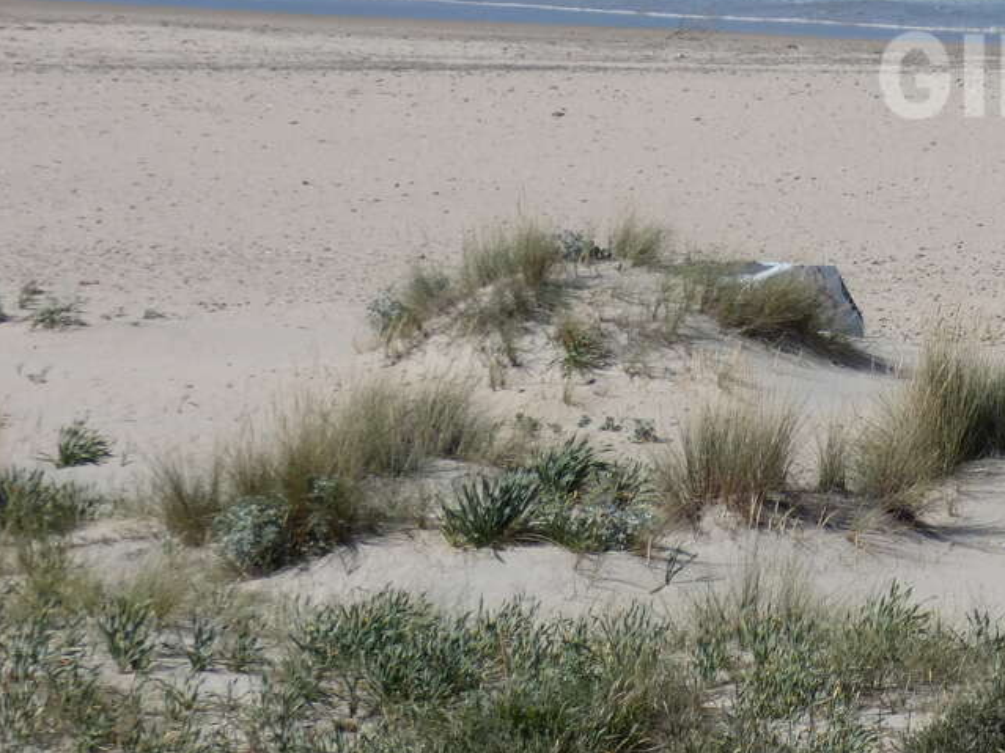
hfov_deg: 5.6
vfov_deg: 4.2
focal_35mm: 353
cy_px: -24
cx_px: 1093
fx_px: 10247
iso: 80
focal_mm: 25.2
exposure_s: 1/800
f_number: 5.3
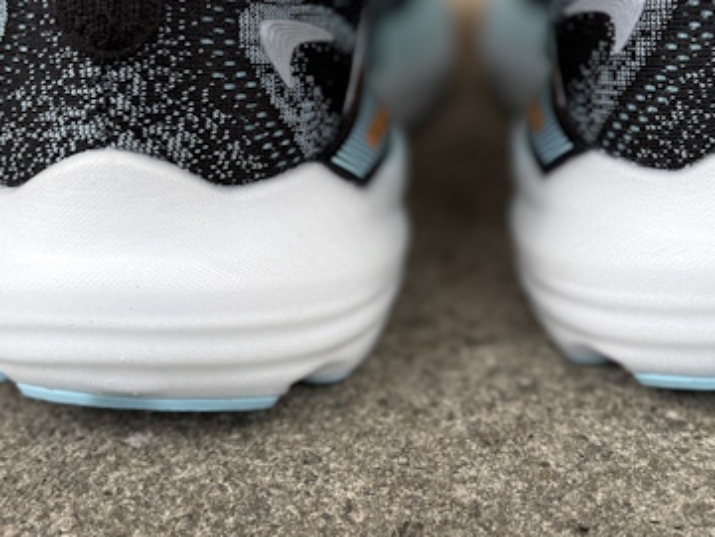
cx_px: 477
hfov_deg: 37.8
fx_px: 1033
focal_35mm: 50
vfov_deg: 28.2
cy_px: 72
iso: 80
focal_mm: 6.76
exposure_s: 1/695
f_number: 1.78
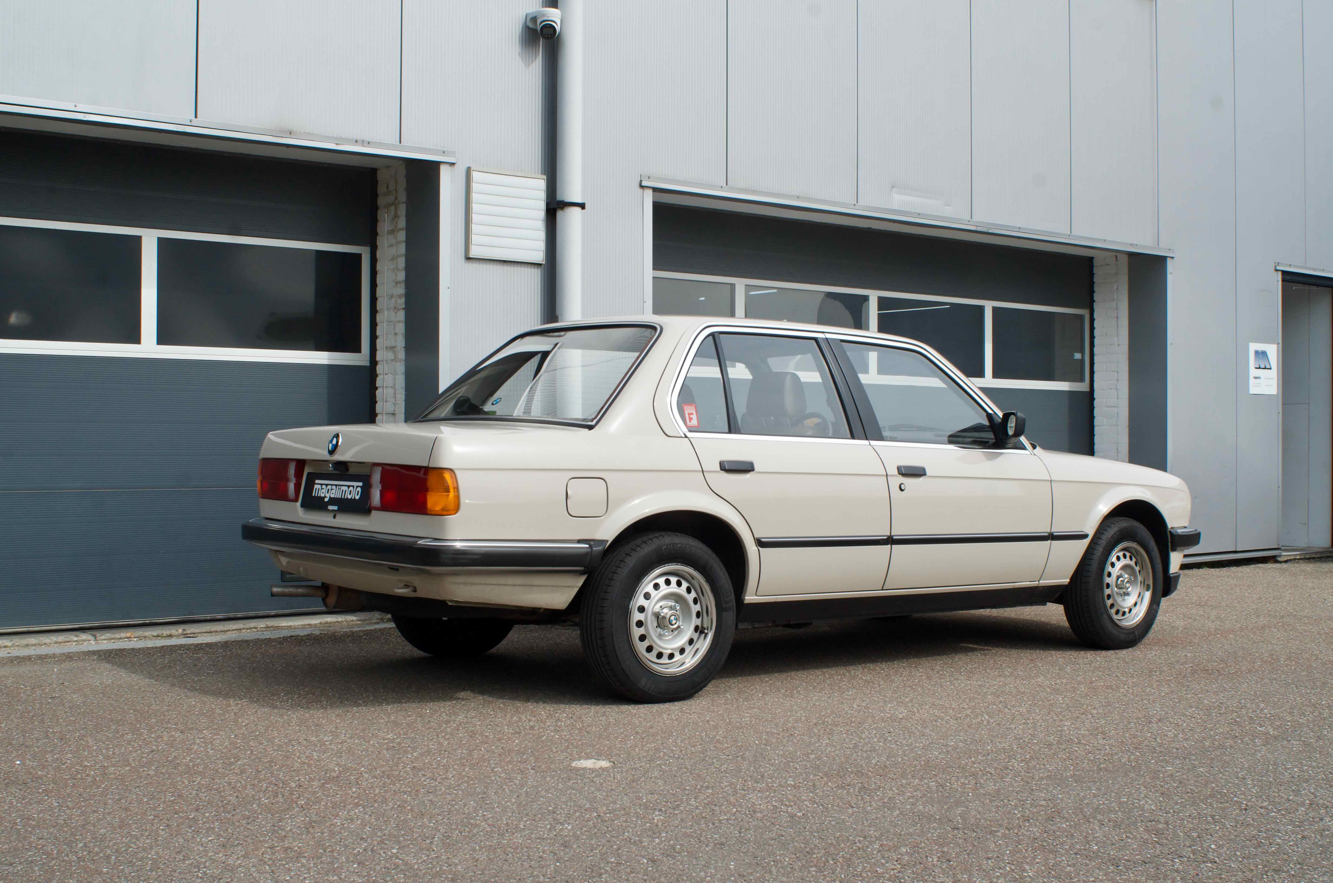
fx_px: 1552
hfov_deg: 46.5
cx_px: 666
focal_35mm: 42
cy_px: 442
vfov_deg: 31.8
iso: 500
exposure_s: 1/500
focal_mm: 28
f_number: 11
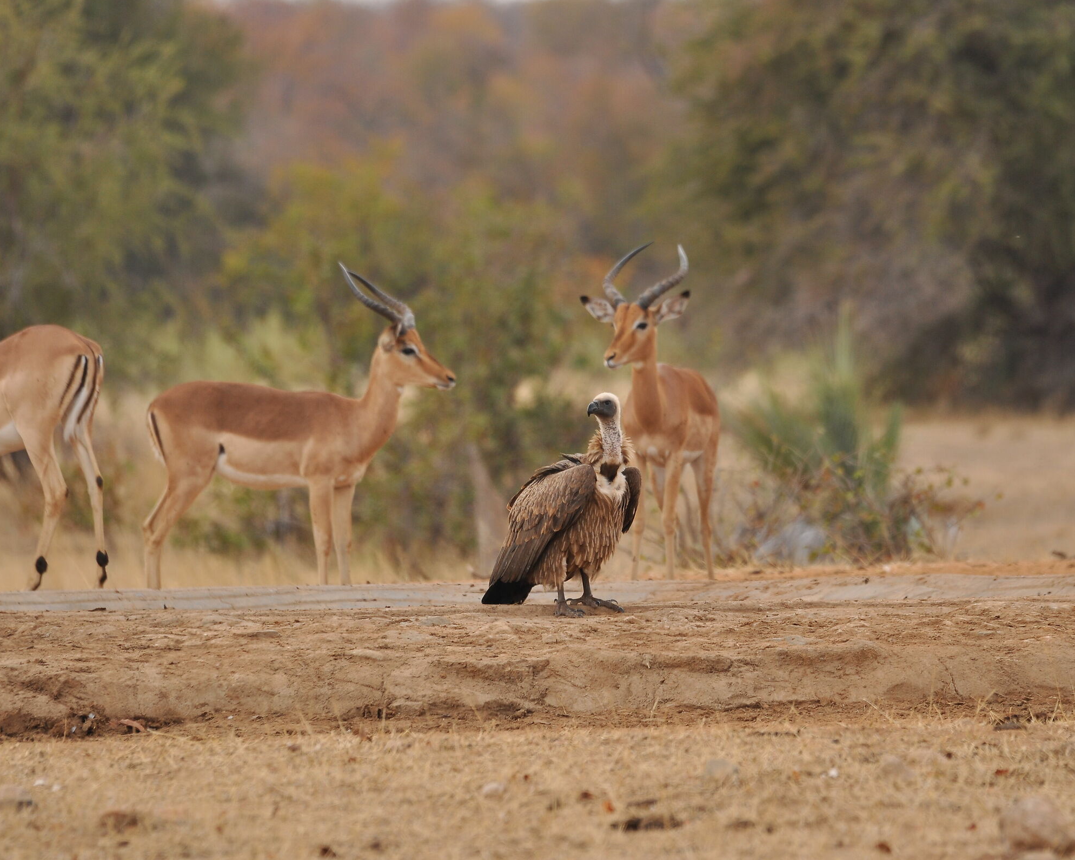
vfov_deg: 2.3
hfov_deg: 2.9
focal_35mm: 679
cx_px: 611
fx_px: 21601
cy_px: 430
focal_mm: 400
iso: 200
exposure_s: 1/250
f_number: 8
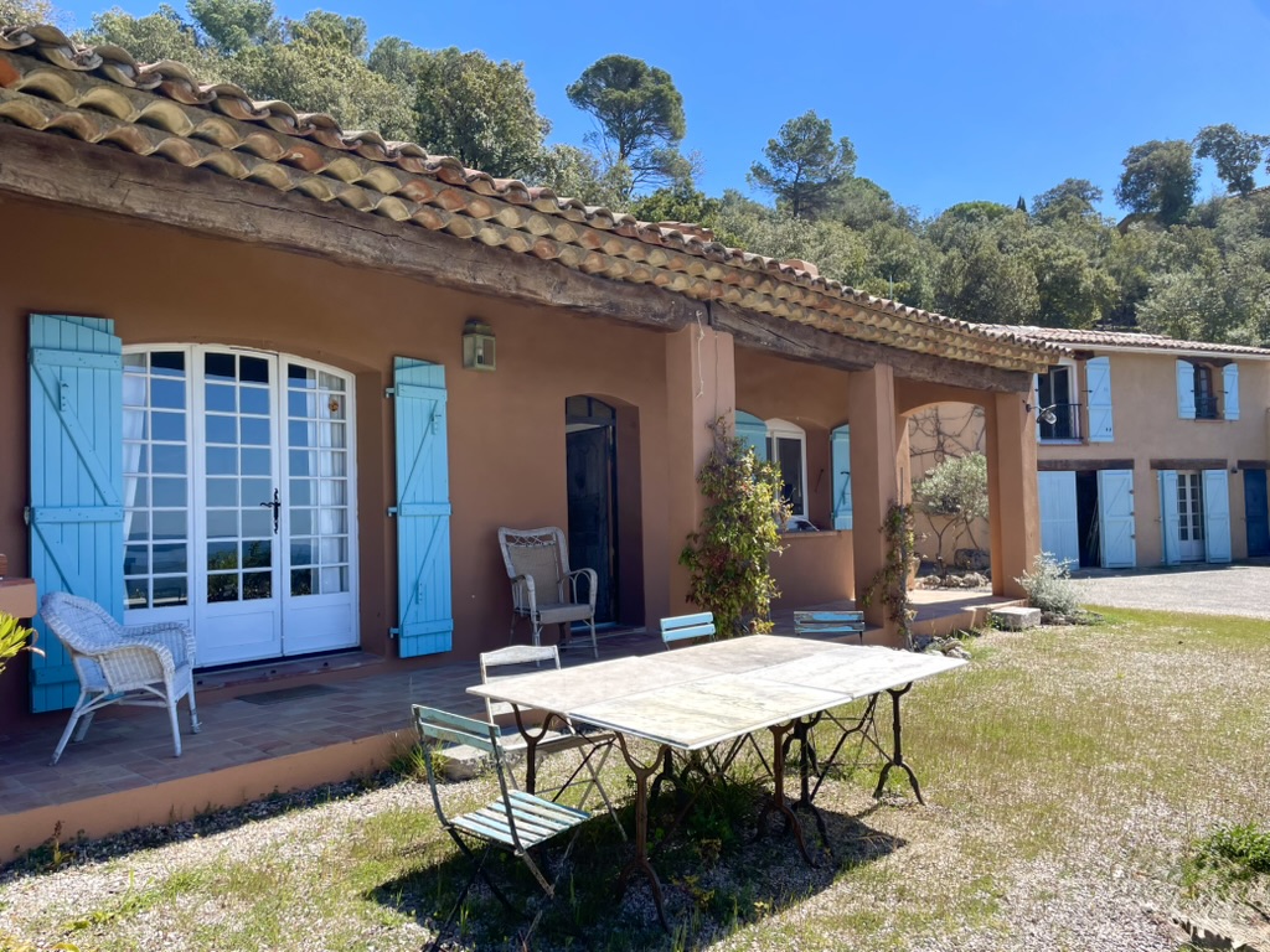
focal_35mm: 26
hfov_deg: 67.3
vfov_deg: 53.1
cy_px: 476
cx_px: 635
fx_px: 954
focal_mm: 4.2
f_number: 1.6
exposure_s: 1/1795
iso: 32
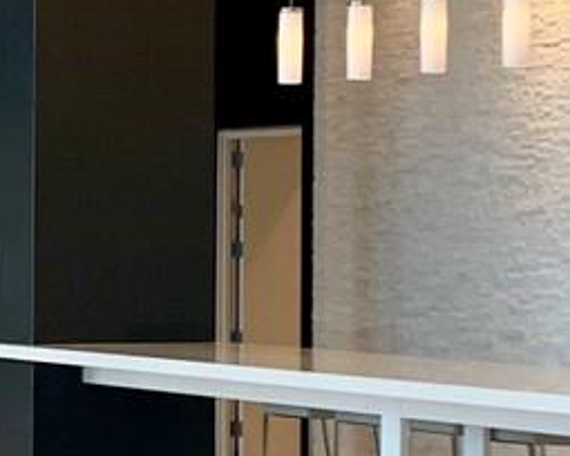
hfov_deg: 11.8
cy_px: 244
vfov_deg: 9.7
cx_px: -190
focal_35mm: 159
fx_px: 2682
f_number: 1.8
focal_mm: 4.25
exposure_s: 1/60
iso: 50
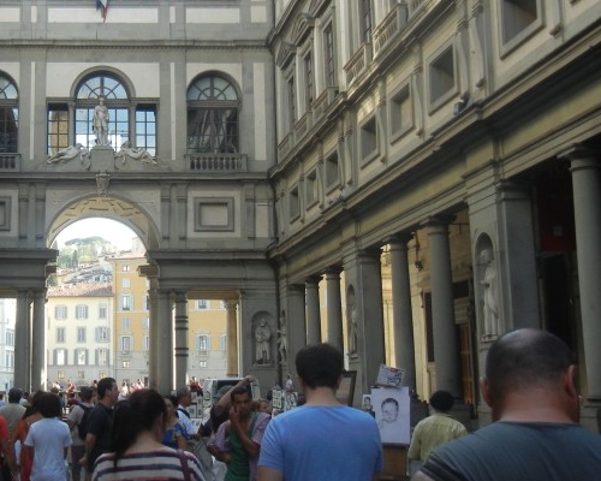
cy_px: 220
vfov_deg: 25.4
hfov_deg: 30.3
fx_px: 1067
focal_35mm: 60
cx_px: 75
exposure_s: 1/172
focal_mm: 5.4
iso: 160
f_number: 3.5
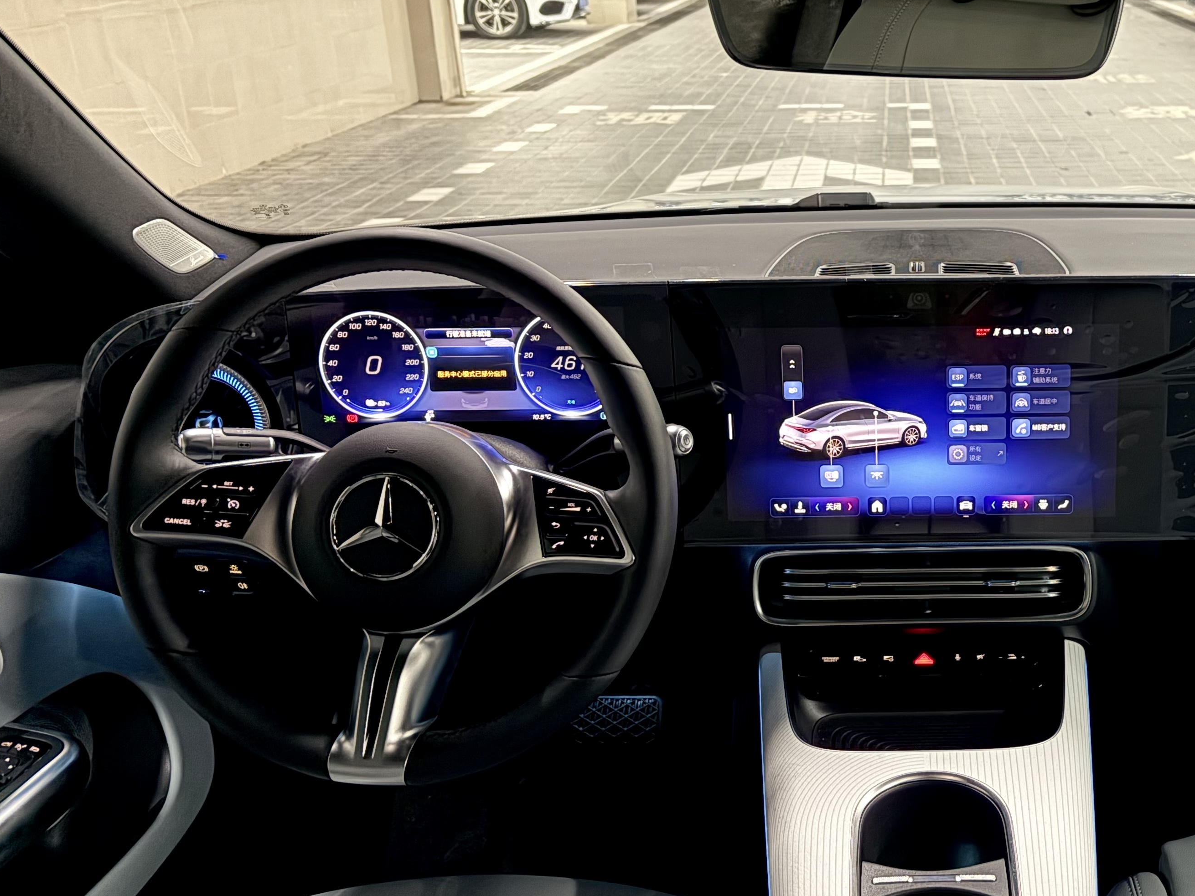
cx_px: 914
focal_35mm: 40
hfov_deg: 45.0
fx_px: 1381
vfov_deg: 36.0
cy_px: 442
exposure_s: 1/22
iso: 1000
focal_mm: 5.96
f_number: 1.6
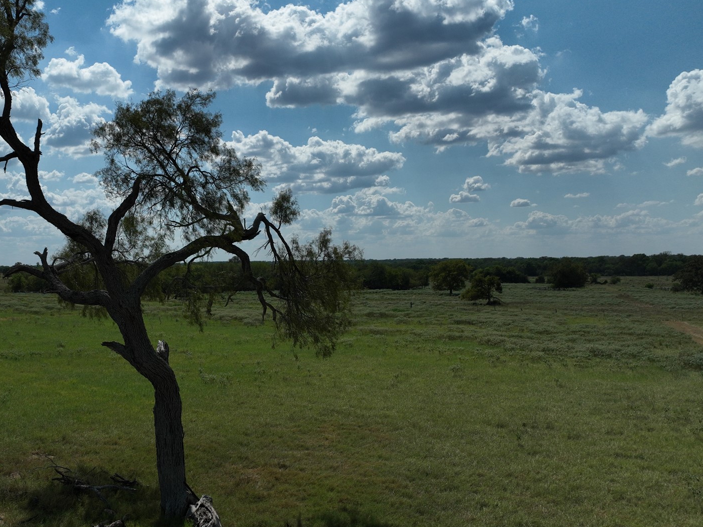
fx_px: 711
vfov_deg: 40.6
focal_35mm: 35
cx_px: 213
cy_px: 291
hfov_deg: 51.3
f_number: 2.8
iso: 100
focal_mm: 12.29
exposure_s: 1/8000
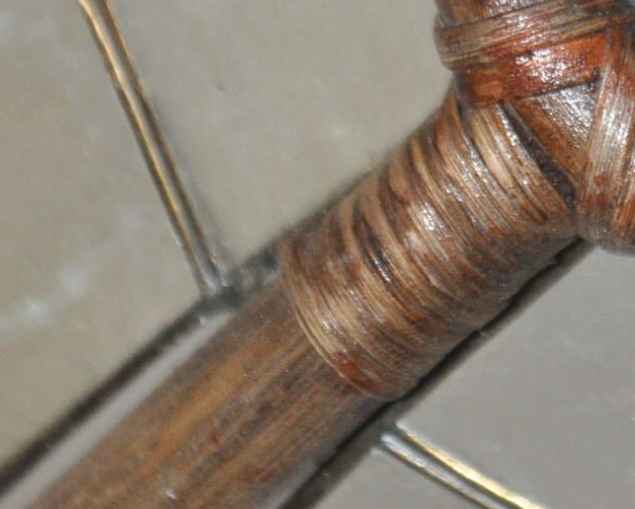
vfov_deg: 3.1
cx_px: 605
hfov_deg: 3.8
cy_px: -200
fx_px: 9486
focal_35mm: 505
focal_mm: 105
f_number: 5.6
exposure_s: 1/60
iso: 800
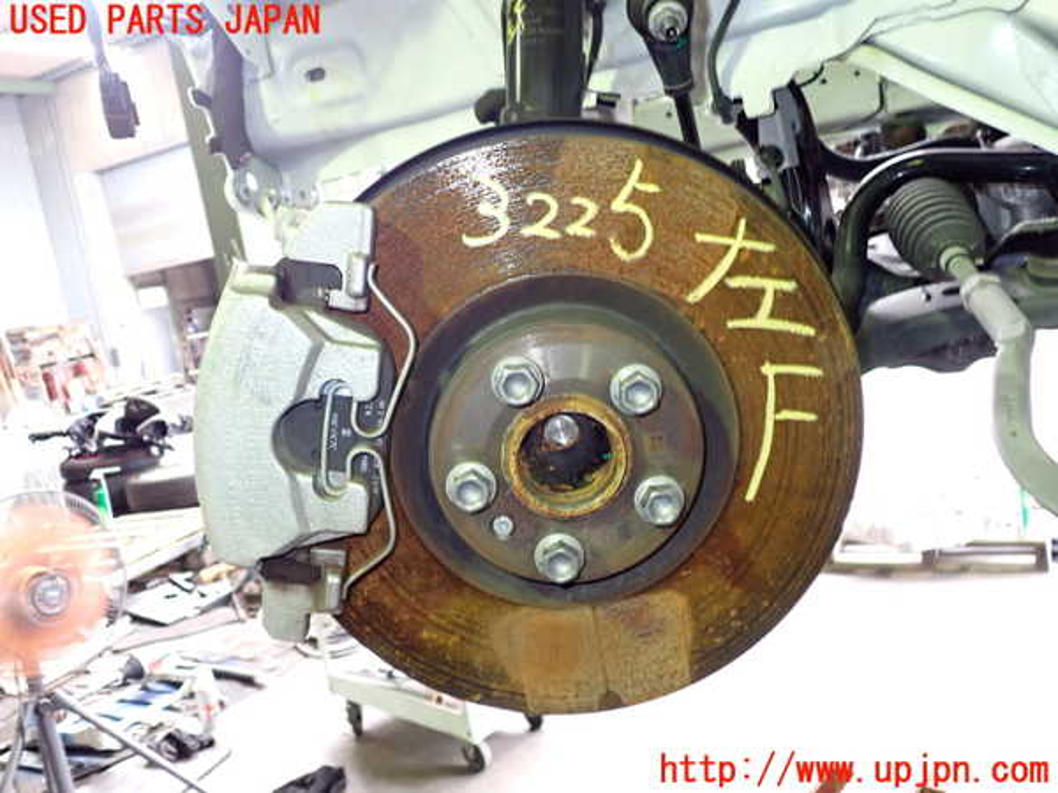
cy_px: 396
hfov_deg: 60.0
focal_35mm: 30
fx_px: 917
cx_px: 529
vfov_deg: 46.8
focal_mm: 5.4
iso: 640
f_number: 2.3
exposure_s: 1/30
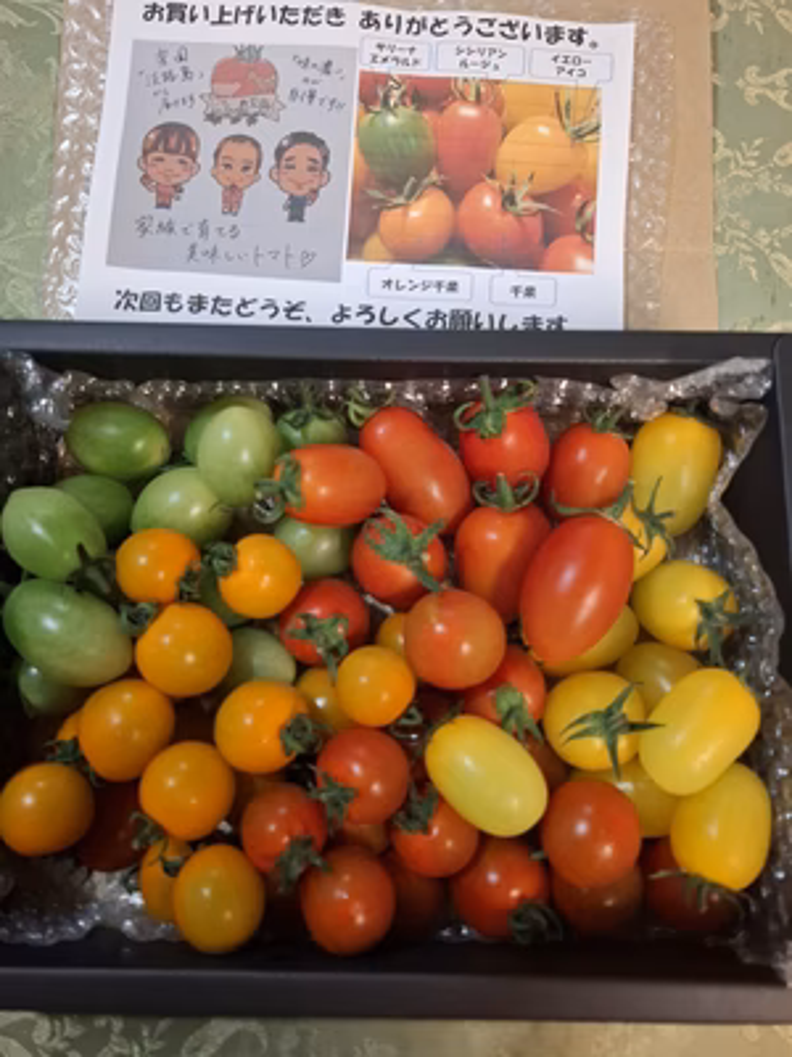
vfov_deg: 73.9
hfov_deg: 58.9
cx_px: 396
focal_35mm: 23
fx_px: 702
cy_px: 528
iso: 250
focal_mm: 5.54
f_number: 1.8
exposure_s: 1/33
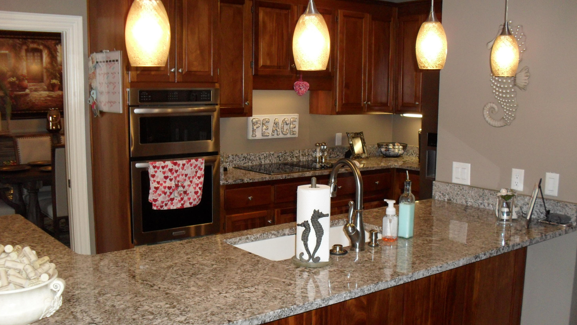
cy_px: 192
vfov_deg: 30.4
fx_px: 597
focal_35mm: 39
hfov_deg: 51.6
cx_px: 284
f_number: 3.2
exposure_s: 1/45
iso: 240
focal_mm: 6.3
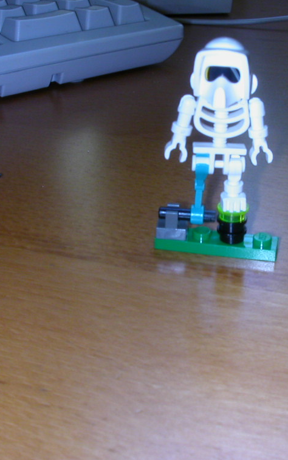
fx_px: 665
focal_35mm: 53
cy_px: 231
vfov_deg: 38.2
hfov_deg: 24.3
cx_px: 196
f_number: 4.5
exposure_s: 1/30
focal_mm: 5.6
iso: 100
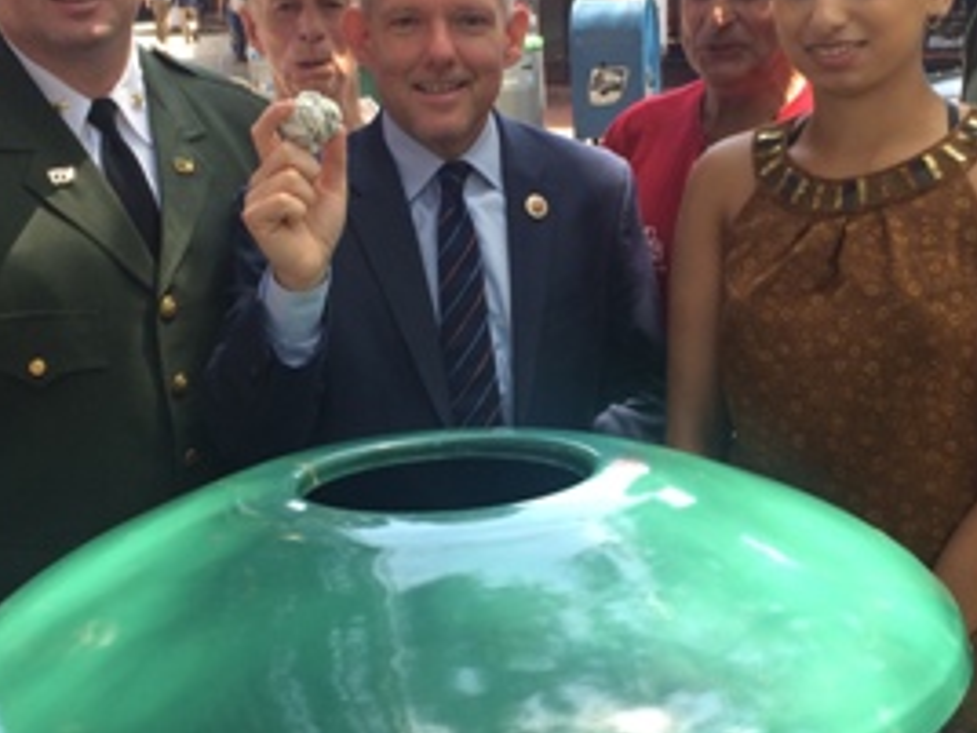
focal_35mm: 61
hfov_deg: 31.7
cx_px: 514
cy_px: 399
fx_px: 1722
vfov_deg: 24.0
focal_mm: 4.15
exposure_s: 1/170
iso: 32
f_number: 2.2
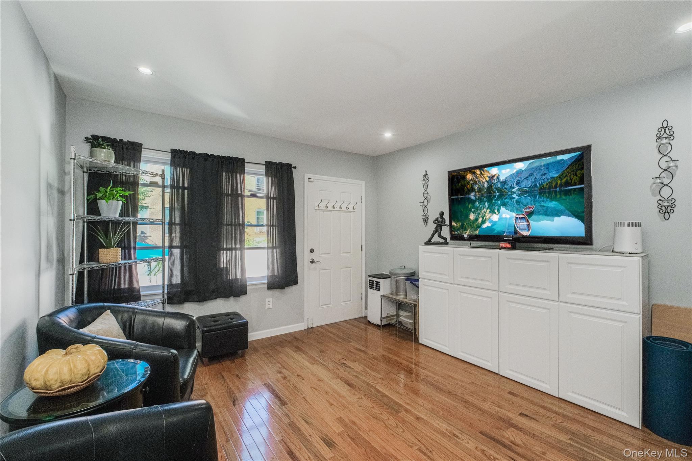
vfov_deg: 77.3
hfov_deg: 100.4
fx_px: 288
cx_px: 346
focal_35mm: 15
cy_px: 230
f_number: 8
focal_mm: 10
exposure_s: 1/50
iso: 1600
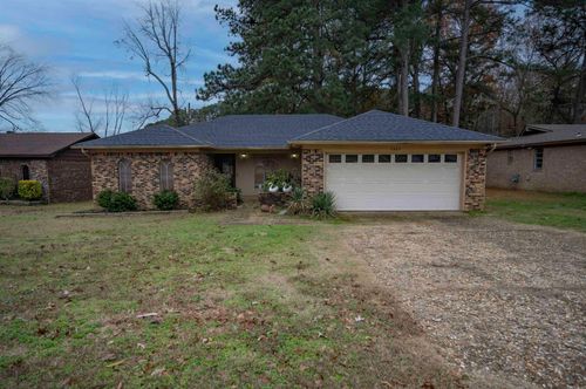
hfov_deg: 82.6
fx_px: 333
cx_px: 293
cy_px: 194
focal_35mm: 20
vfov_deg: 60.6
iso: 400
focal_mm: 20.5
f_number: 4
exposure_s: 1/4000
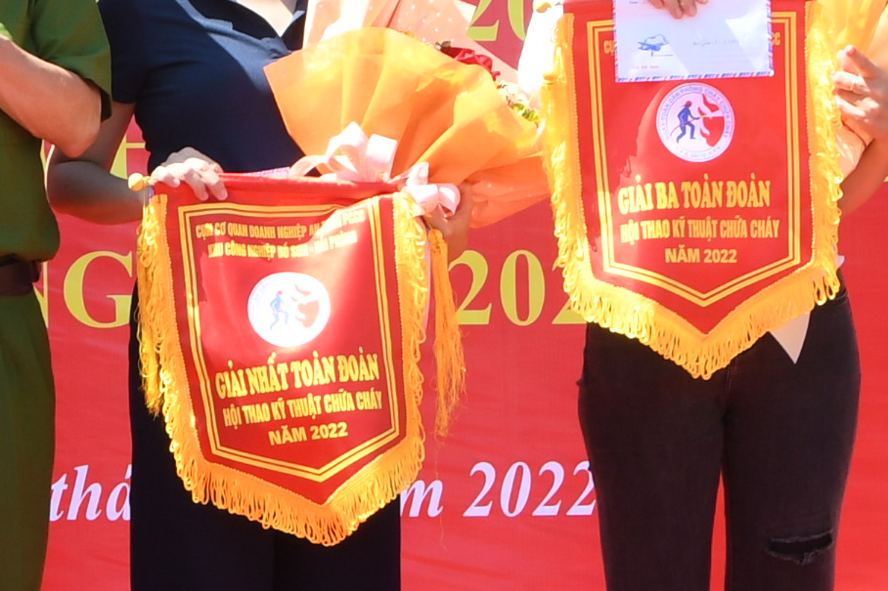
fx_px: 5105
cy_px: 125
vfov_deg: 6.6
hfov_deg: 9.9
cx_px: 161
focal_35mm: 207
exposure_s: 1/200
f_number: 10
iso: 250
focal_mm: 30
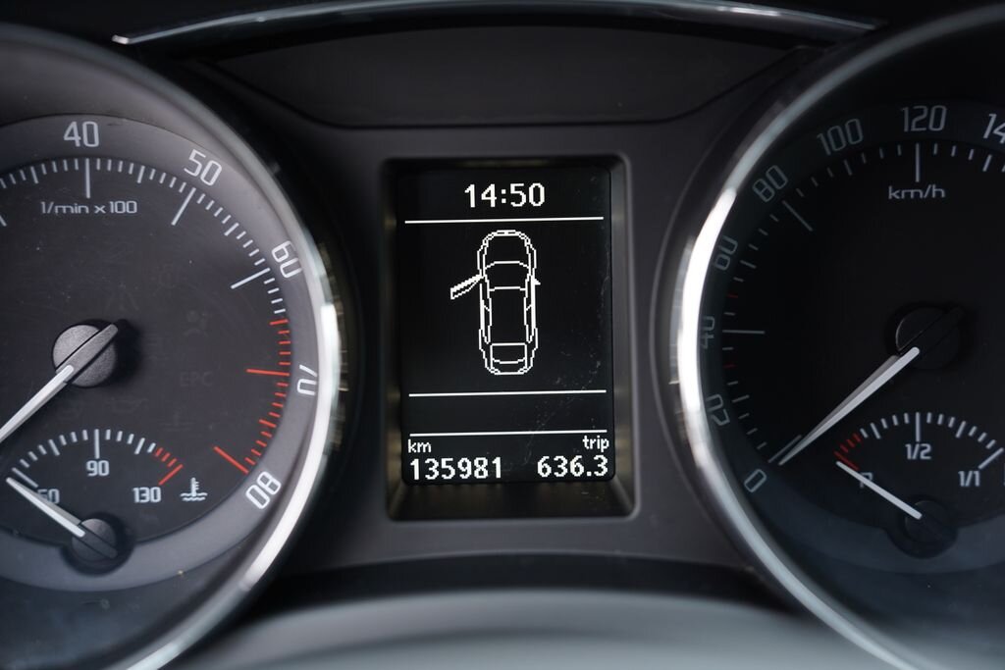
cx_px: 502
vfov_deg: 28.1
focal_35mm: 48
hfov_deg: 41.1
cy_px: 335
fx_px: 1340
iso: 640
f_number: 2.8
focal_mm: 48
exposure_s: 1/50
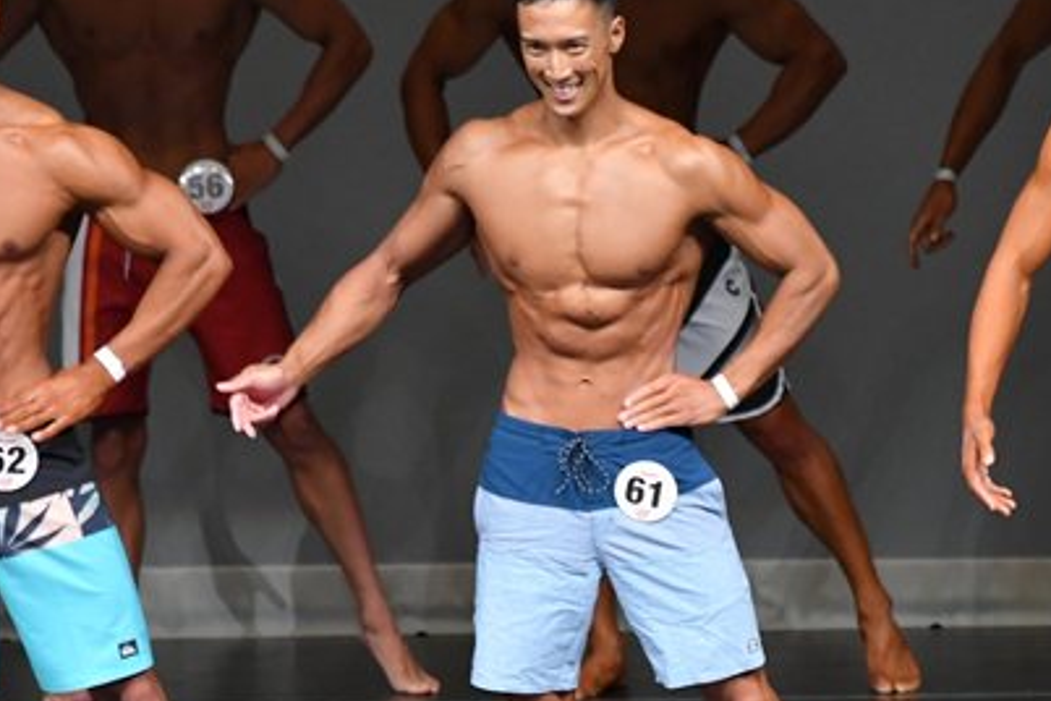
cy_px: 526
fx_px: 17720
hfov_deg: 3.4
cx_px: 752
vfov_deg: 2.3
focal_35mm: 607
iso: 4000
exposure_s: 1/400
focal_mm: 210
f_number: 5.6
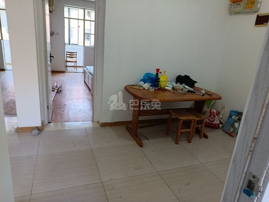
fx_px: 187
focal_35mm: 24
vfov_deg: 56.8
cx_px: 134
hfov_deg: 71.6
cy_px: 101
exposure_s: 1/50
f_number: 1.75
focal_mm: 5.25
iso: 832
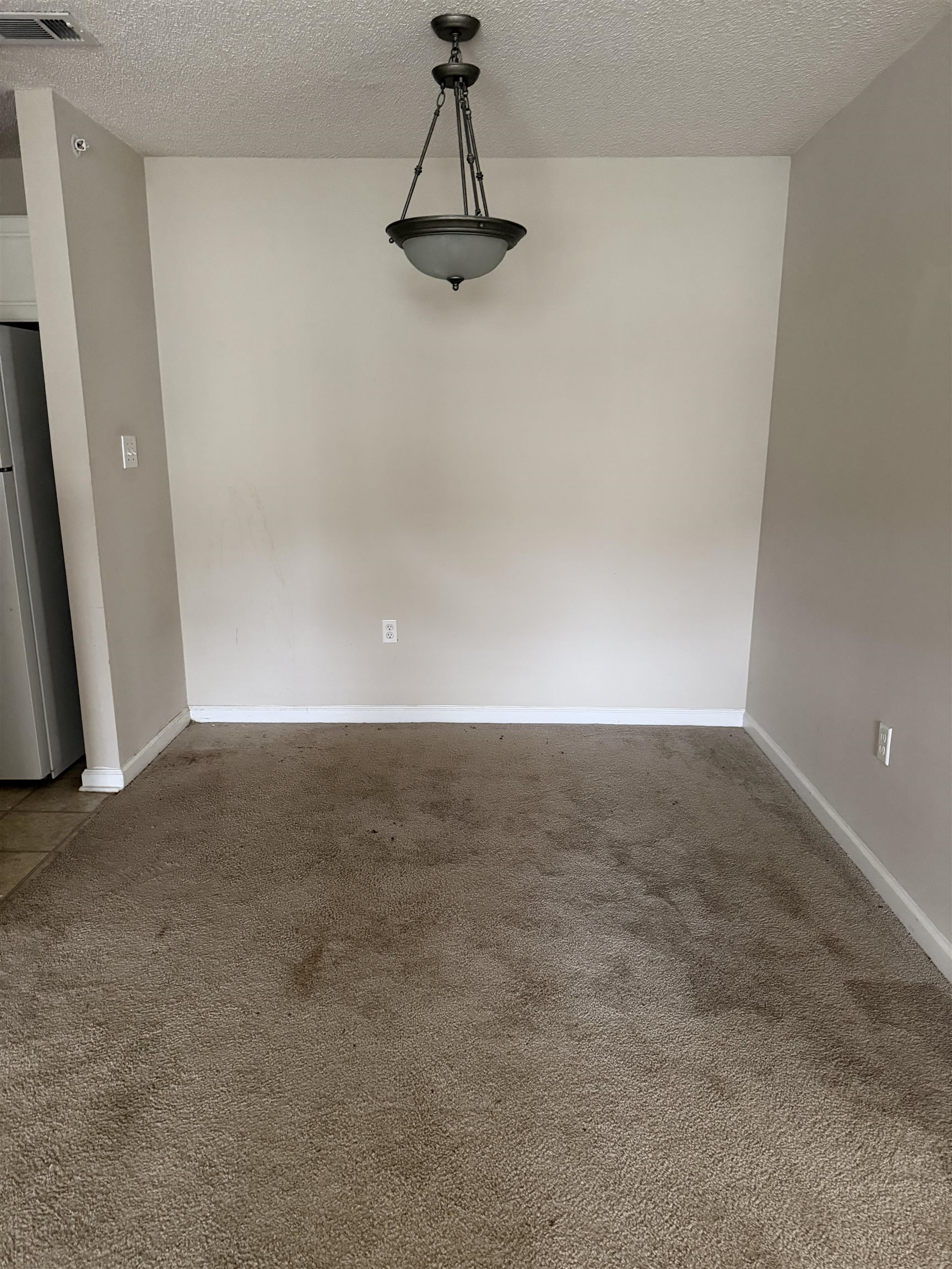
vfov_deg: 71.6
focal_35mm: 24
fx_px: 880
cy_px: 634
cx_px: 476
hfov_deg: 56.8
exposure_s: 1/52
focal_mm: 6.76
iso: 800
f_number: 1.78
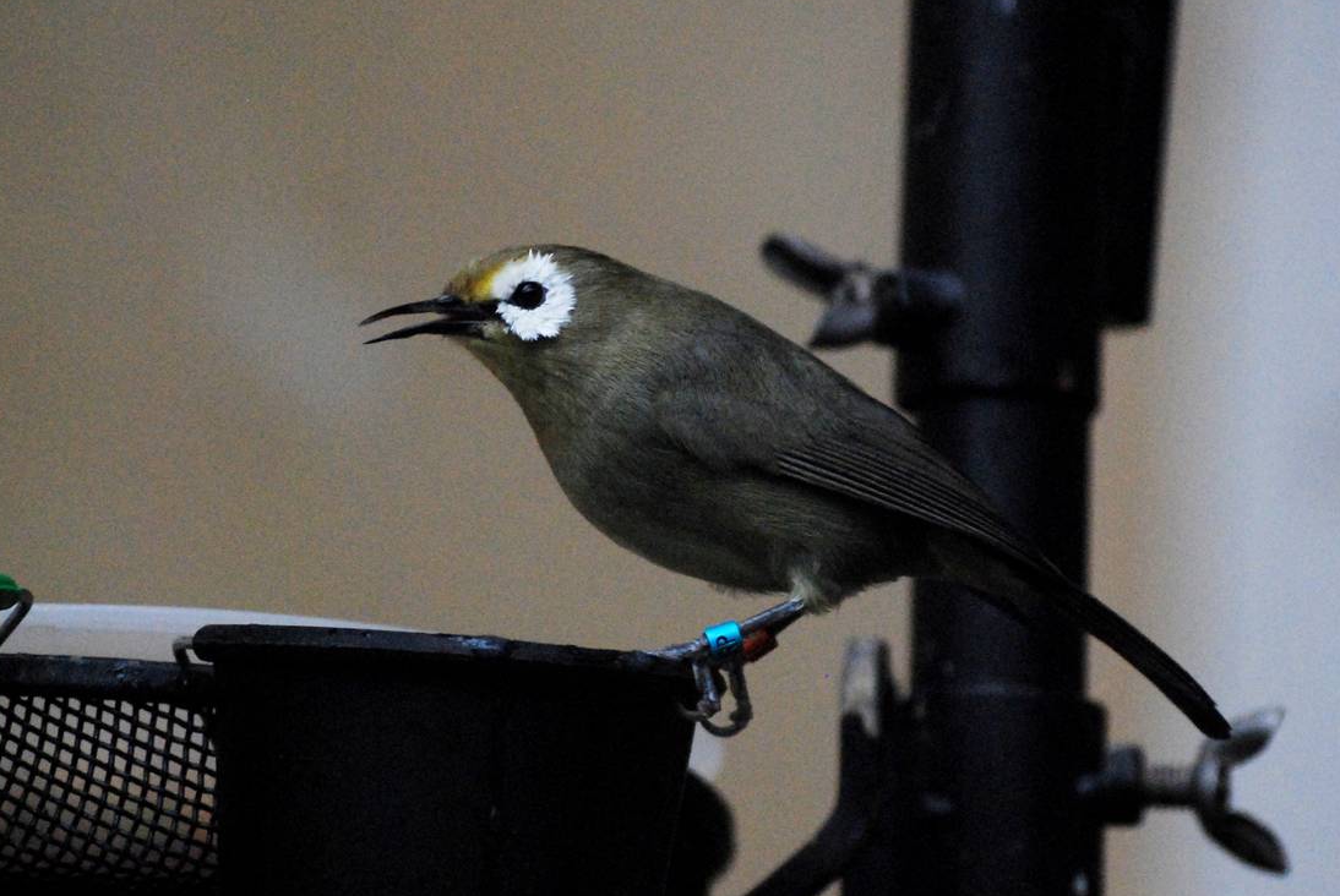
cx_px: 774
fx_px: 13898
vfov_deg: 3.7
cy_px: 389
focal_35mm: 373
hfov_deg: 5.5
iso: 1600
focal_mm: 170
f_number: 4.5
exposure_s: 1/160
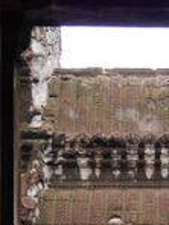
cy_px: 257
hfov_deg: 8.8
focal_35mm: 167
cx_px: 195
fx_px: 1087
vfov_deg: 11.6
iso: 2000
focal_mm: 32
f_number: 4.4
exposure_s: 1/60
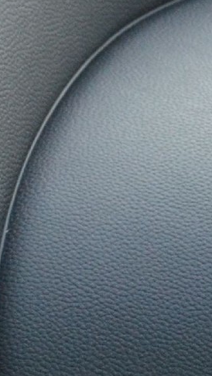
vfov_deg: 6.1
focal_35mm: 354
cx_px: -625
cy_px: 303
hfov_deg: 3.3
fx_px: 3537
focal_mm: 44
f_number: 4.5
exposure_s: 1/160
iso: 1600
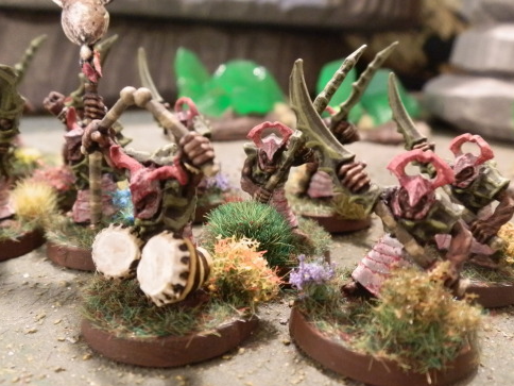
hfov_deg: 58.3
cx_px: 249
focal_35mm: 31
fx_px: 460
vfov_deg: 45.4
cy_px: 205
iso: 400
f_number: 3.1
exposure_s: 1/40
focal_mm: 5
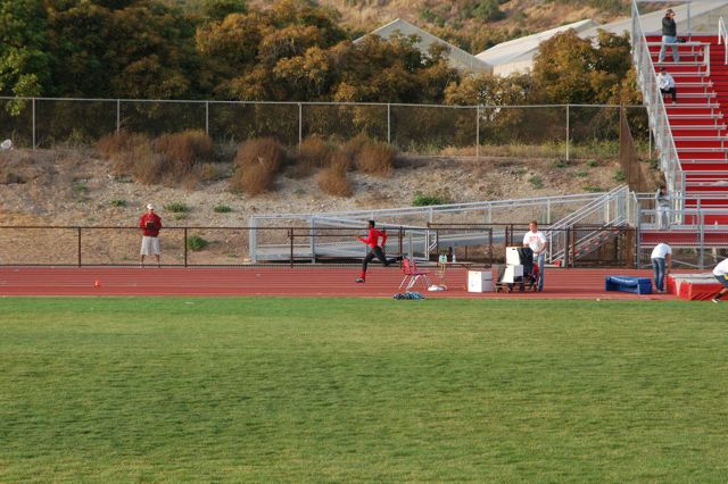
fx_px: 3183
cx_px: 364
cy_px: 242
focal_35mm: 158
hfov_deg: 13.0
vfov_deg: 8.7
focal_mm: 105
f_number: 5.6
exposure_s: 1/500
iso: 400
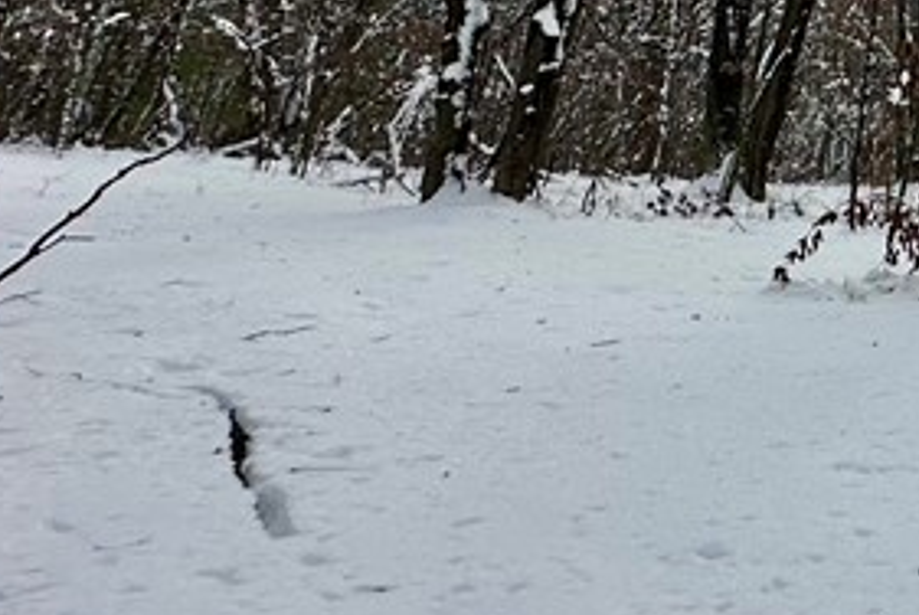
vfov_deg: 19.9
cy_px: -438
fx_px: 1354
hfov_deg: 28.8
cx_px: 1259
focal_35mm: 53
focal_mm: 2.22
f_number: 2.2
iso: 50
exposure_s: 1/3040
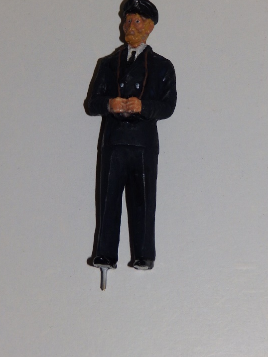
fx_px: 1496
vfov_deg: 13.6
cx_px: 134
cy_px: 171
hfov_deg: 10.2
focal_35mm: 145
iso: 250
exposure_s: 1/400
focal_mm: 23.3
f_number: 5
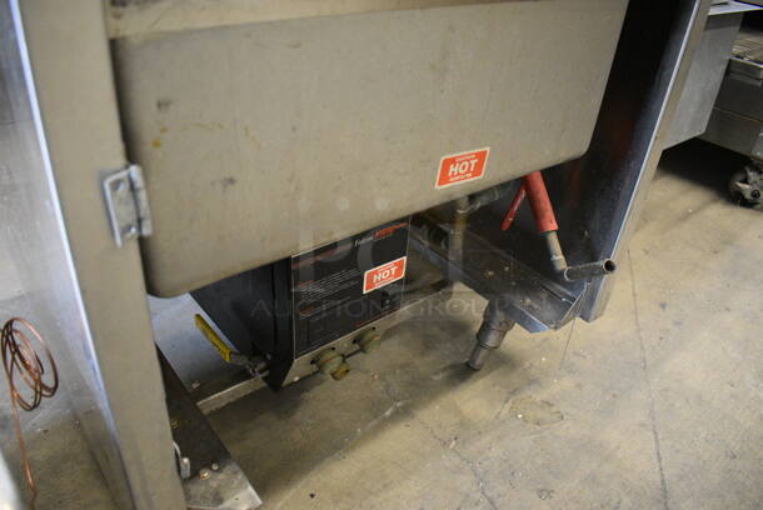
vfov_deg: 48.0
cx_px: 382
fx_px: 573
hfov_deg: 67.3
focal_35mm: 27
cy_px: 255
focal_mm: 18
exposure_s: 1/125
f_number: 3.5
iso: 4000
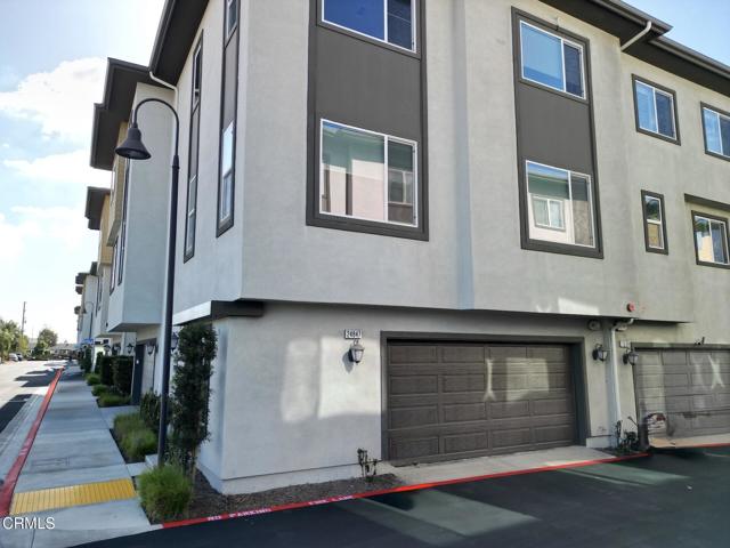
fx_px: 506
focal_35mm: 24
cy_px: 274
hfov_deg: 71.6
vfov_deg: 56.8
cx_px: 365
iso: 100
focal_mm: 6.72
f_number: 1.7
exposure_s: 1/125
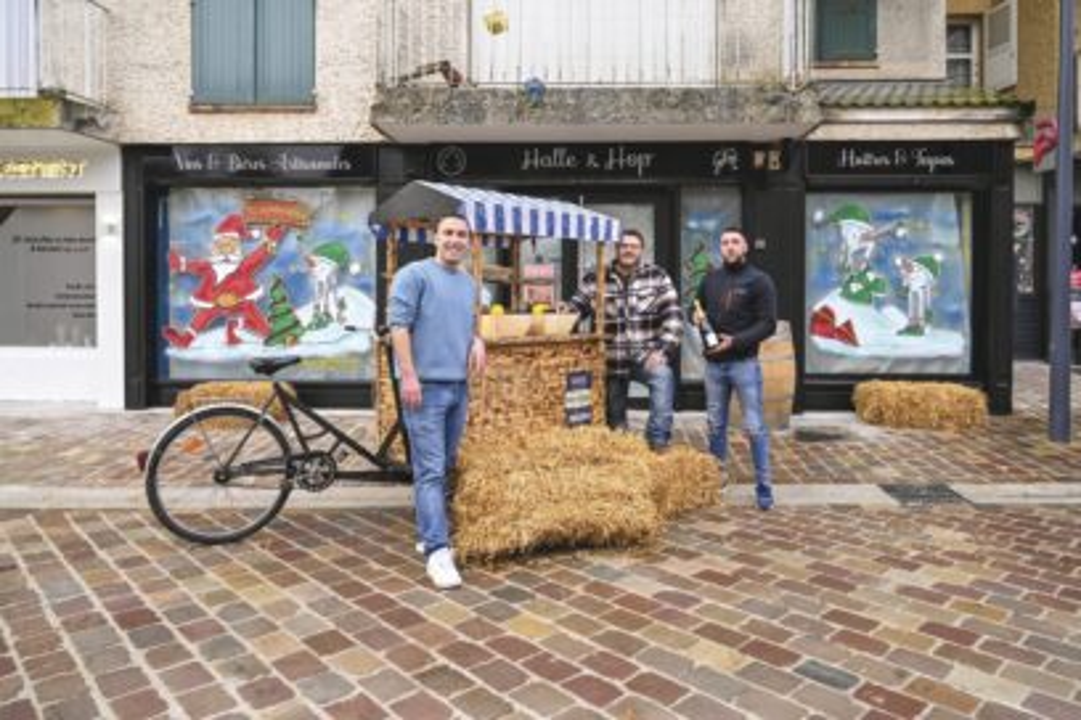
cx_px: 540
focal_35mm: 24
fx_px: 721
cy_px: 360
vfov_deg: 53.1
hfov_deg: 73.7
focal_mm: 24
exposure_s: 1/250
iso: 640
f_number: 5
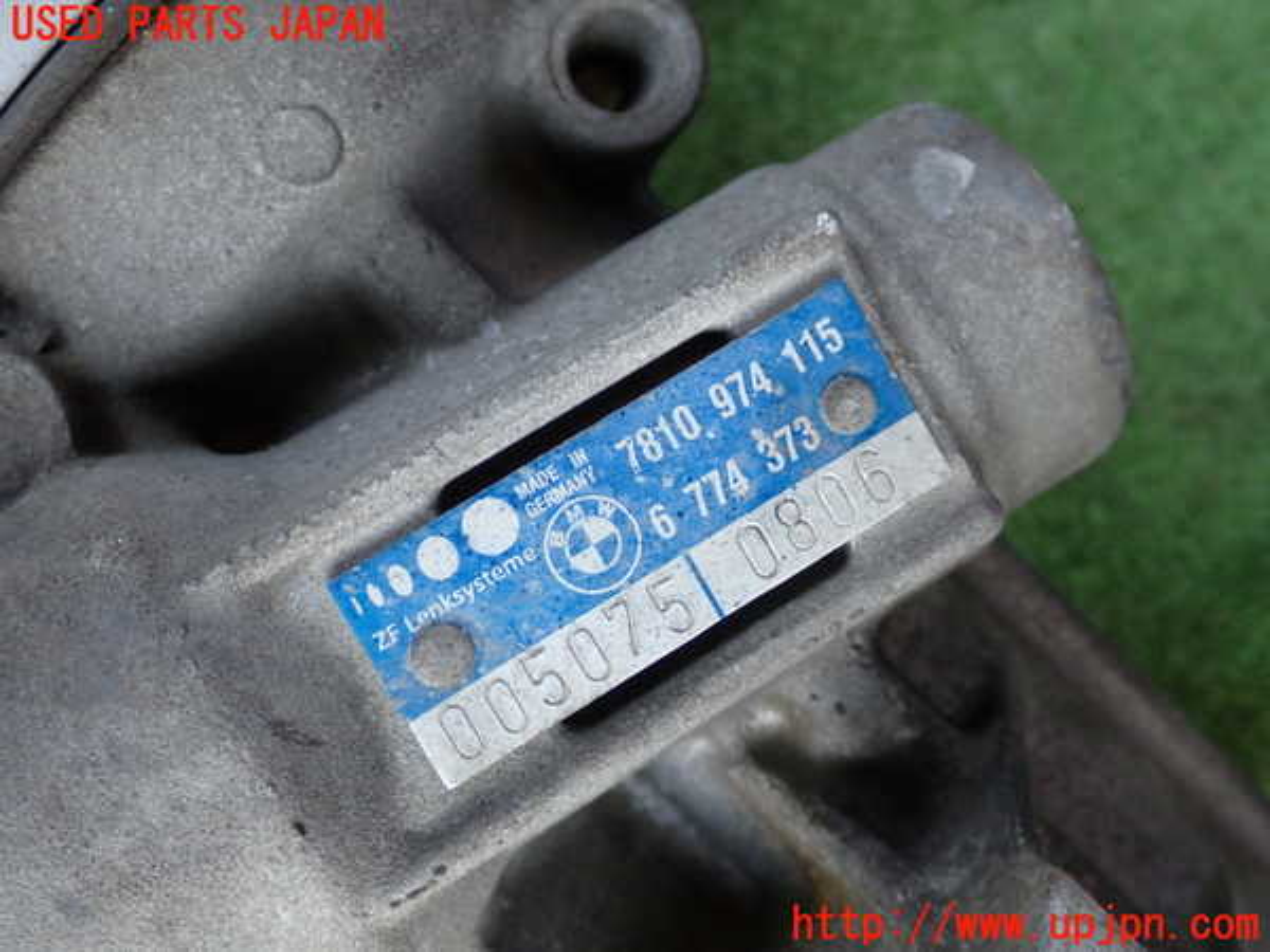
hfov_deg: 42.9
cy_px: 476
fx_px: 1614
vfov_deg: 32.9
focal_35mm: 44
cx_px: 635
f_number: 2.9
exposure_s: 1/50
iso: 200
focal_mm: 7.84
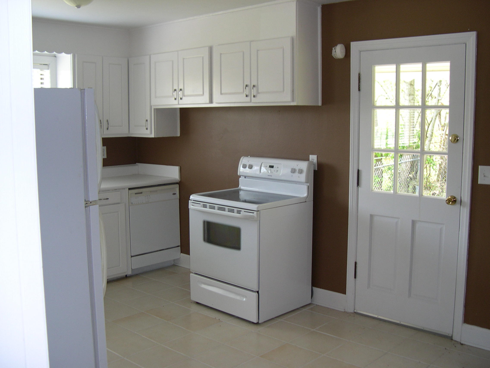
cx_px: 245
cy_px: 184
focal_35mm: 38
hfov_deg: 49.0
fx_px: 538
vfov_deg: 37.7
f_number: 2.8
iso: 100
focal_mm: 8
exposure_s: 1/30
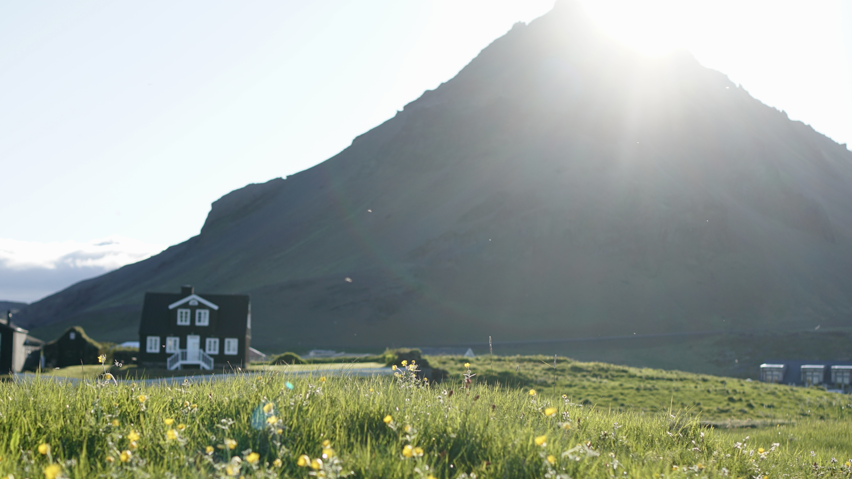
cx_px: 385
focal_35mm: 65
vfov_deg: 18.5
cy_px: 285
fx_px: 1468
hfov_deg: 32.3
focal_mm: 35
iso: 100
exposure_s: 1/1250
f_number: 2.8
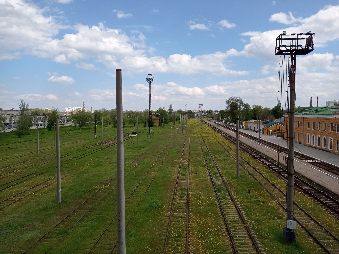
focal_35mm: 28
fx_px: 274
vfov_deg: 49.7
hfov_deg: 63.5
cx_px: 170
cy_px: 127
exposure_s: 1/3984
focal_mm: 4.74
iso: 107
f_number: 1.79
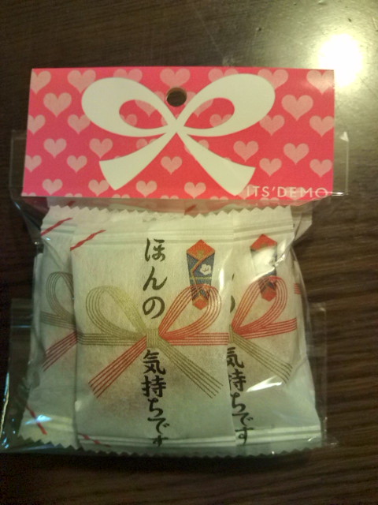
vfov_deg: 56.8
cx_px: 189
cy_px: 252
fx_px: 466
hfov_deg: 44.2
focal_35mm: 32
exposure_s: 1/8.09
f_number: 2.8
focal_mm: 3.3
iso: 102
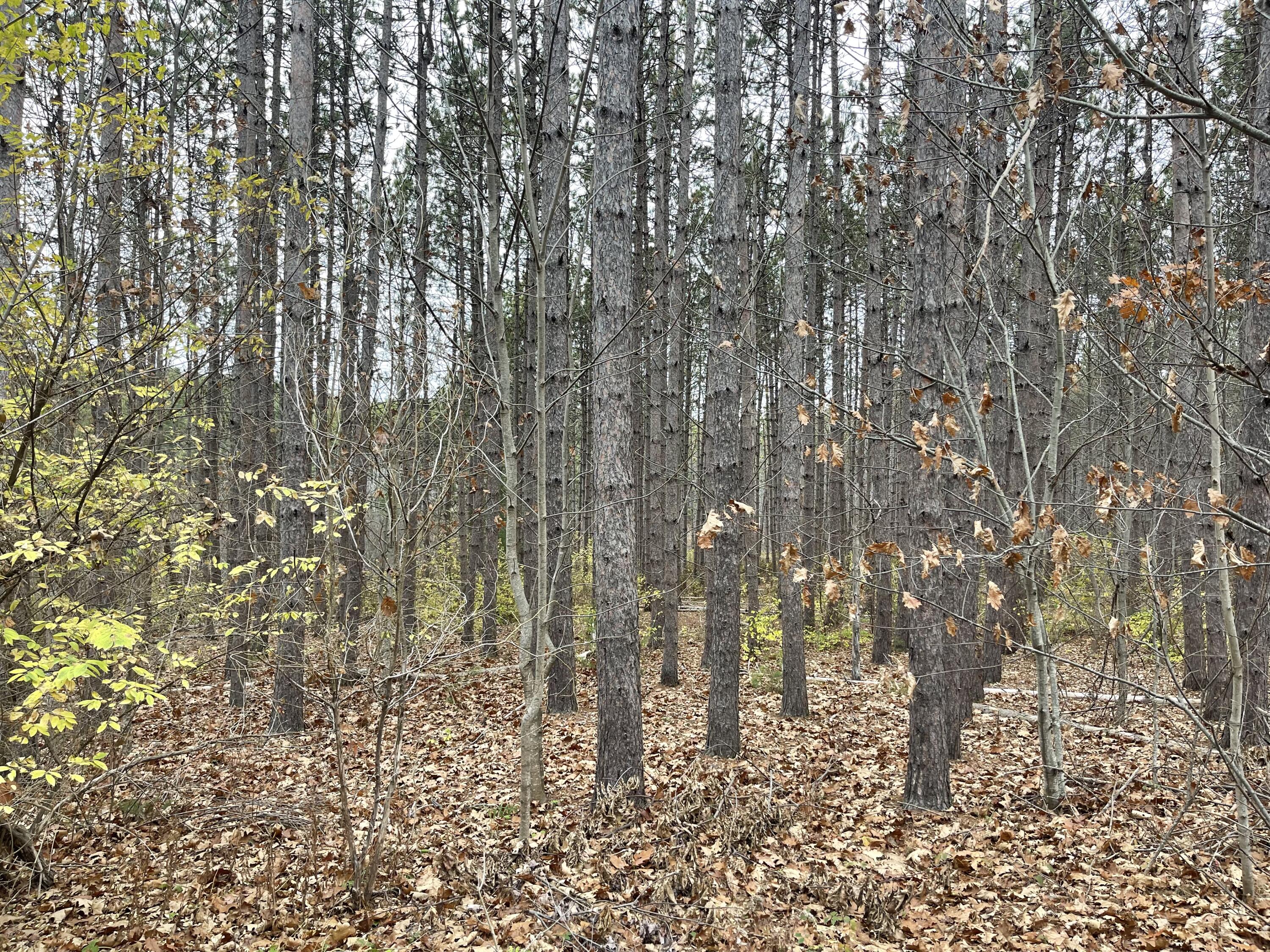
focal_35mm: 25
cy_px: 476
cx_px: 635
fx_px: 917
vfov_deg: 54.9
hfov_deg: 69.4
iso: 40
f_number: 1.6
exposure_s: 1/121
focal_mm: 5.1
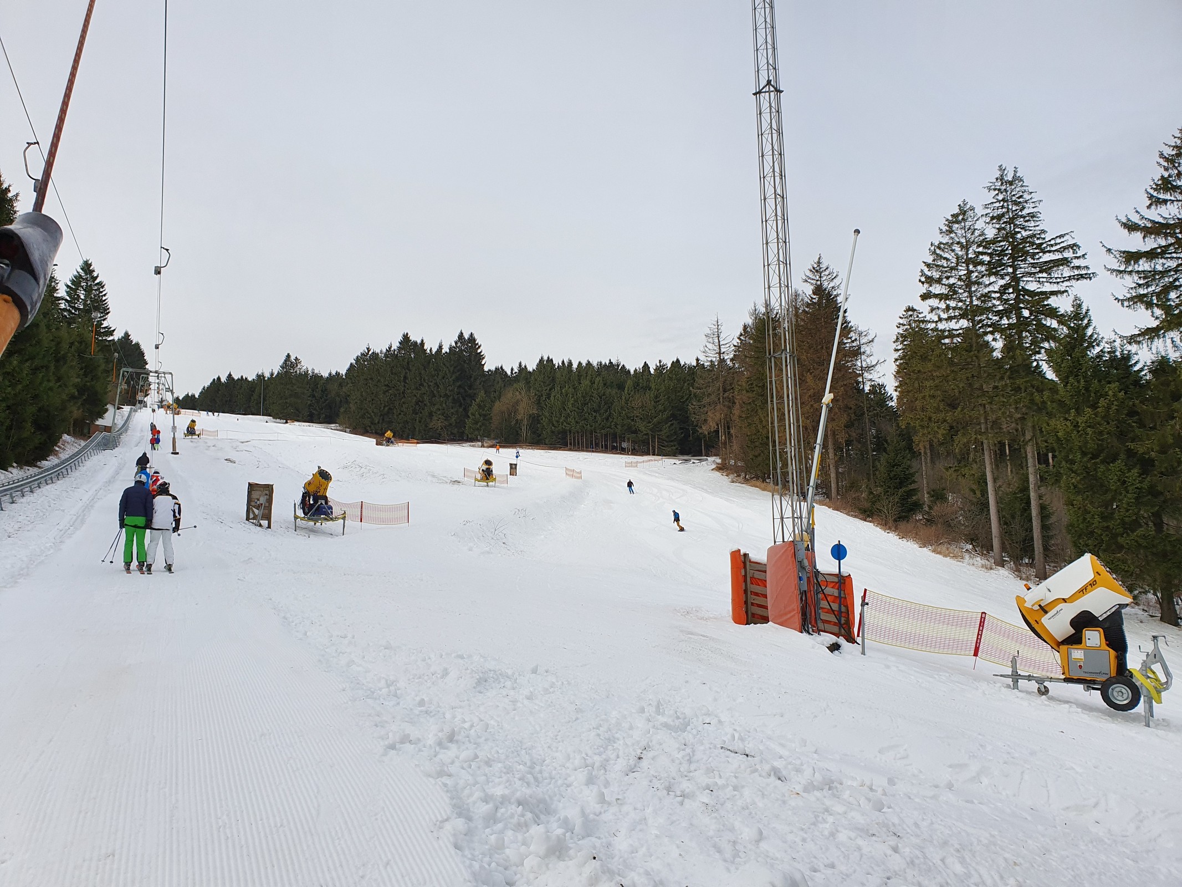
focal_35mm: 26
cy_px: 444
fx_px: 888
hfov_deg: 67.3
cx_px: 591
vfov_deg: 53.1
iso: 50
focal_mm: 4.32
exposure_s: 1/408
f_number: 2.4
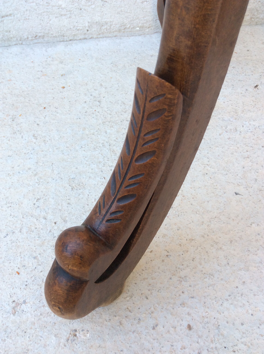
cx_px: 132
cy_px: 177
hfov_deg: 44.1
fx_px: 326
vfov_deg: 56.9
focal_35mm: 32
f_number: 2.4
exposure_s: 1/50
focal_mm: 3.3
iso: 32
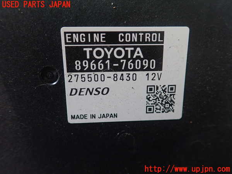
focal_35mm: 30
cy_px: 87
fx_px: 201
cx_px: 116
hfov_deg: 60.0
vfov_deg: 46.8
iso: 500
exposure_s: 1/125
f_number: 2.3
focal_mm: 5.5
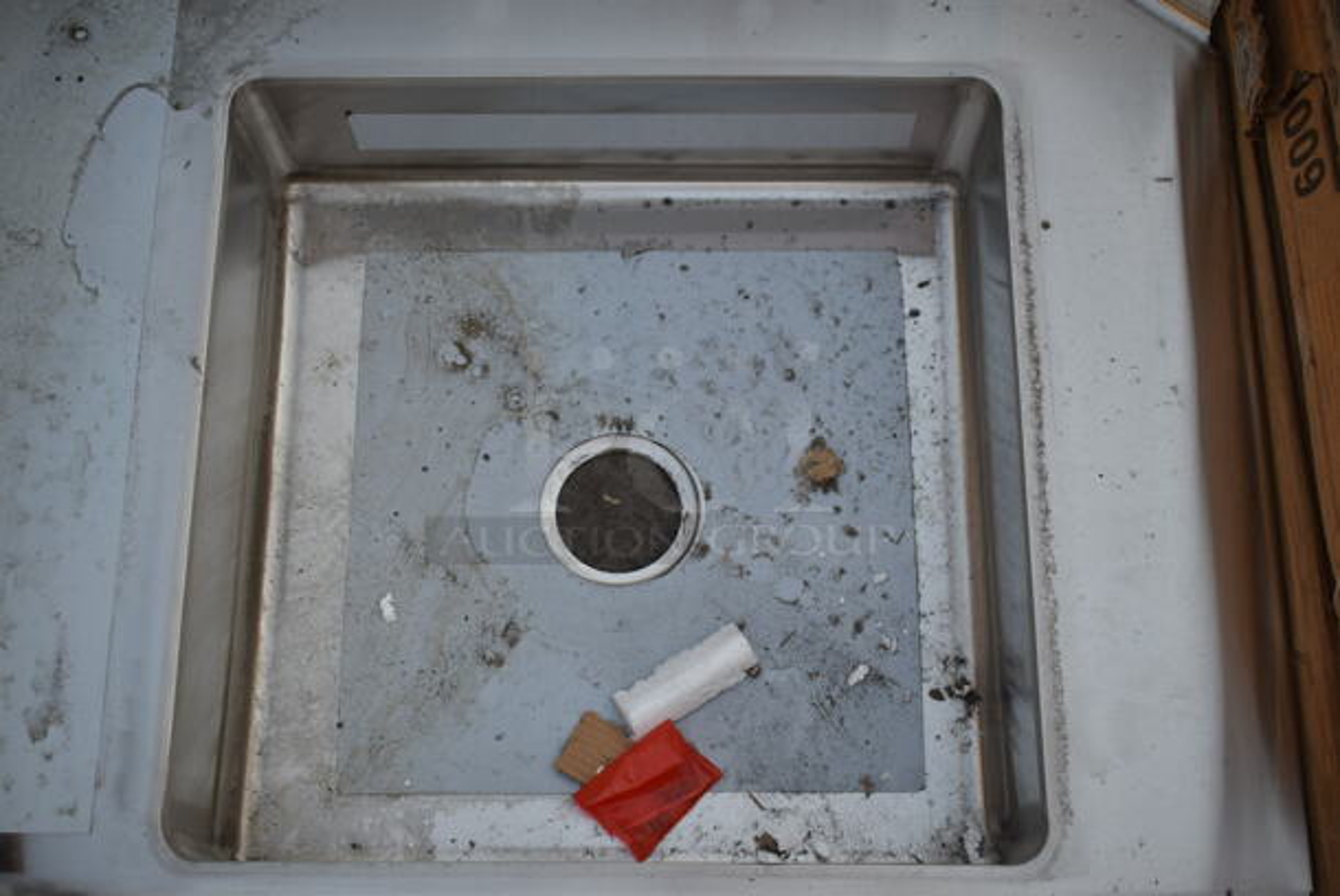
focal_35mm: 45
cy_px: 448
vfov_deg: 29.9
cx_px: 670
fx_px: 1677
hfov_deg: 43.6
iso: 180
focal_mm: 30
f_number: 4.2
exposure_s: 1/125
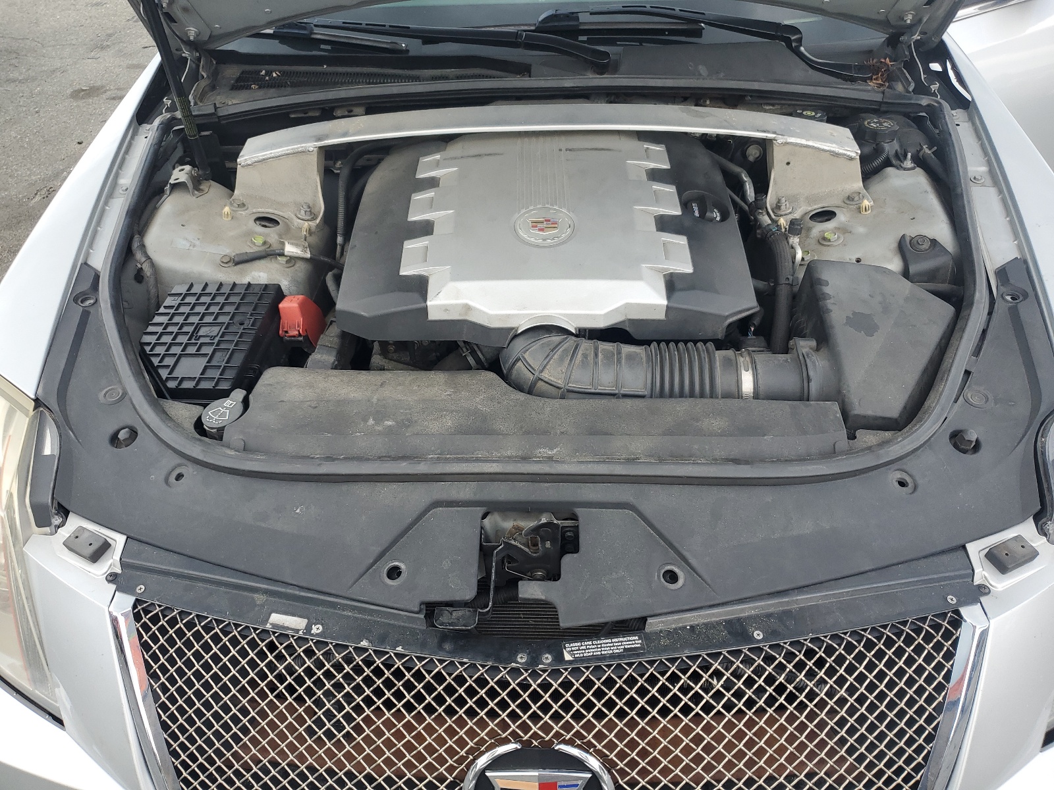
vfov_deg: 53.1
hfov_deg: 67.3
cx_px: 527
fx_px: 792
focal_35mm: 26
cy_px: 395
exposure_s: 1/370
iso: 50
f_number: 1.5
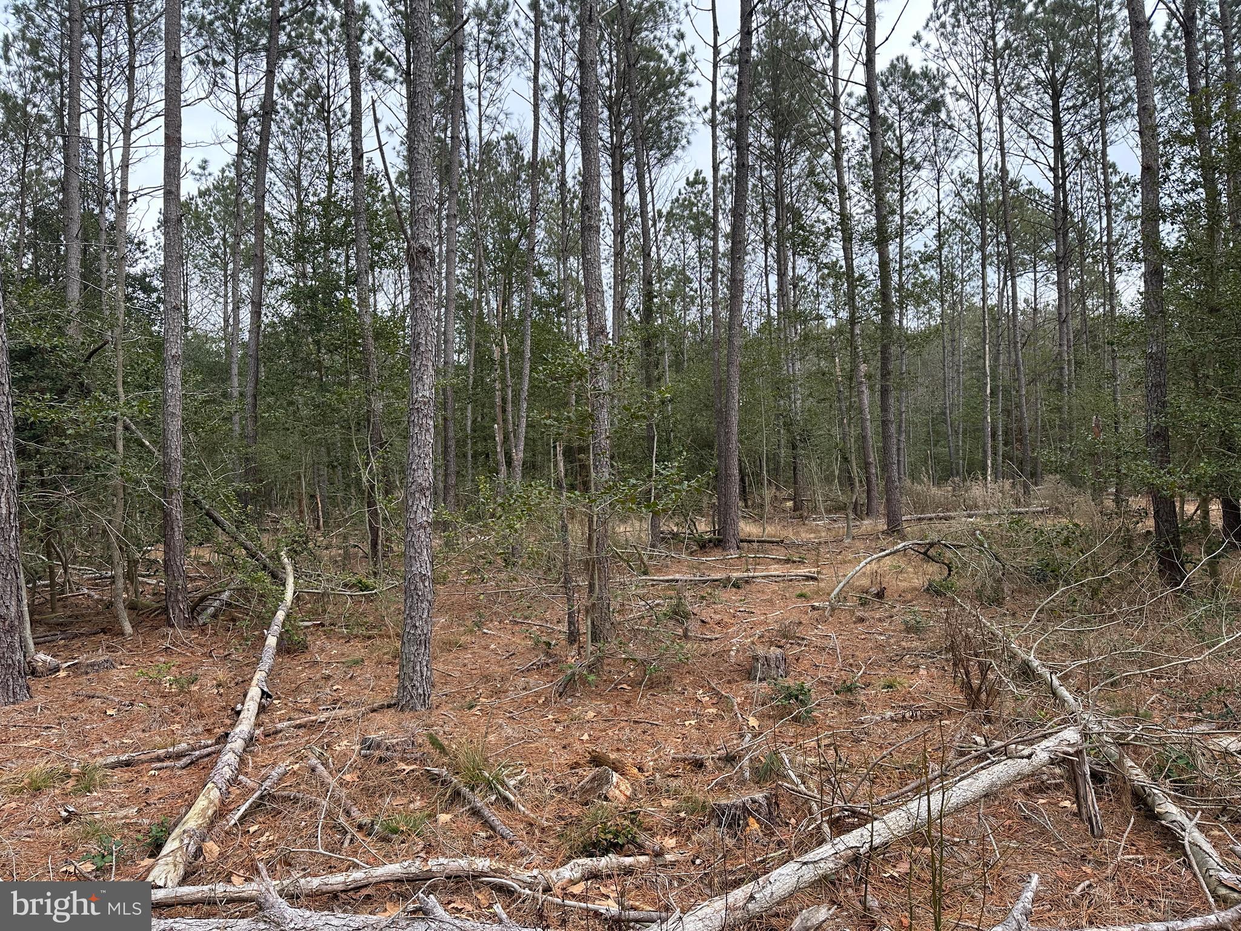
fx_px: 860
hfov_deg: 71.6
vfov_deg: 56.8
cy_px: 466
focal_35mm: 24
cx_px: 620
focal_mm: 6.86
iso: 80
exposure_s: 1/650
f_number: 1.78
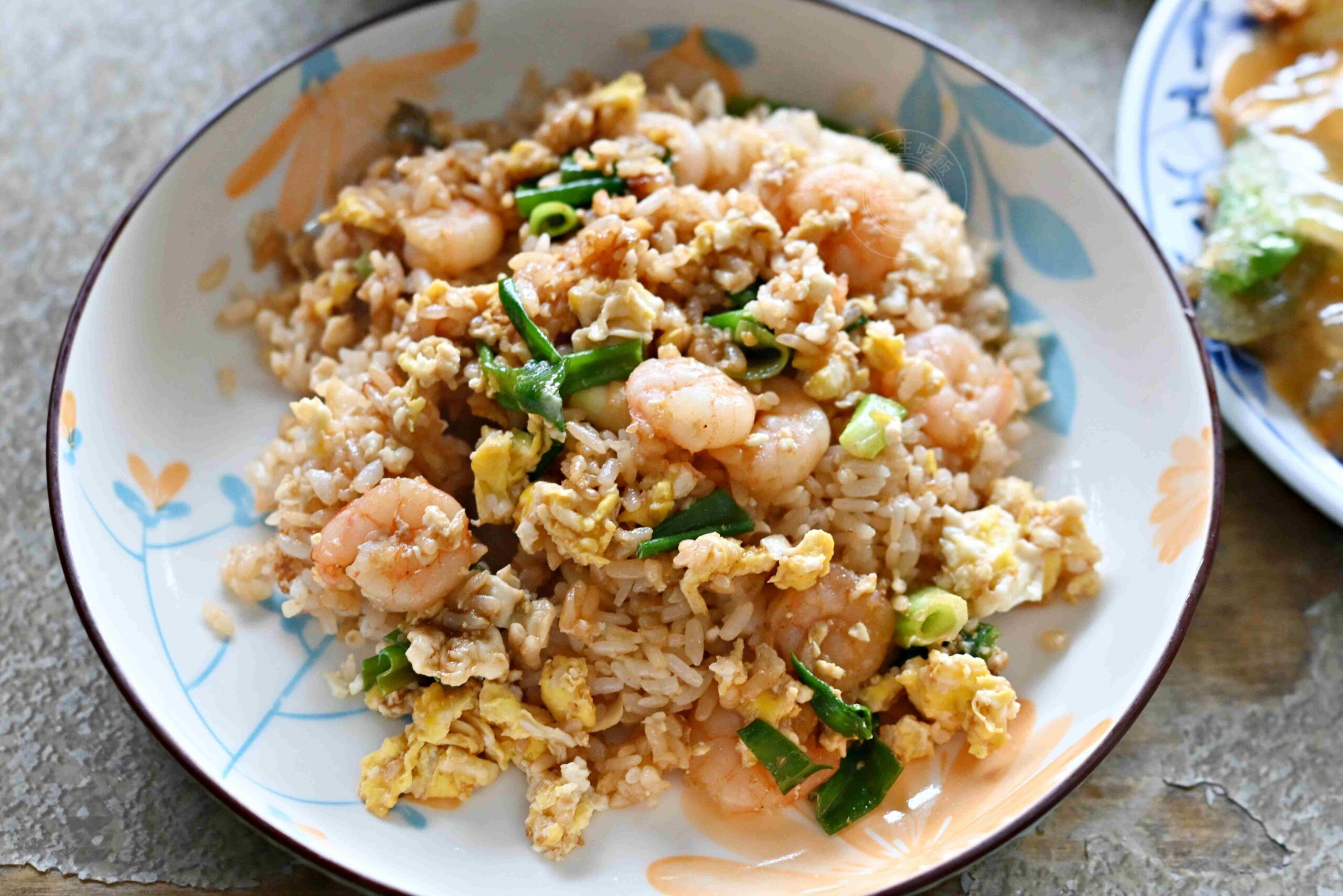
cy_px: 448
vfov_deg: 18.2
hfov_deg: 27.0
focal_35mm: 75
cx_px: 672
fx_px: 2798
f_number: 3.2
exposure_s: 1/200
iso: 1000
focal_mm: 50
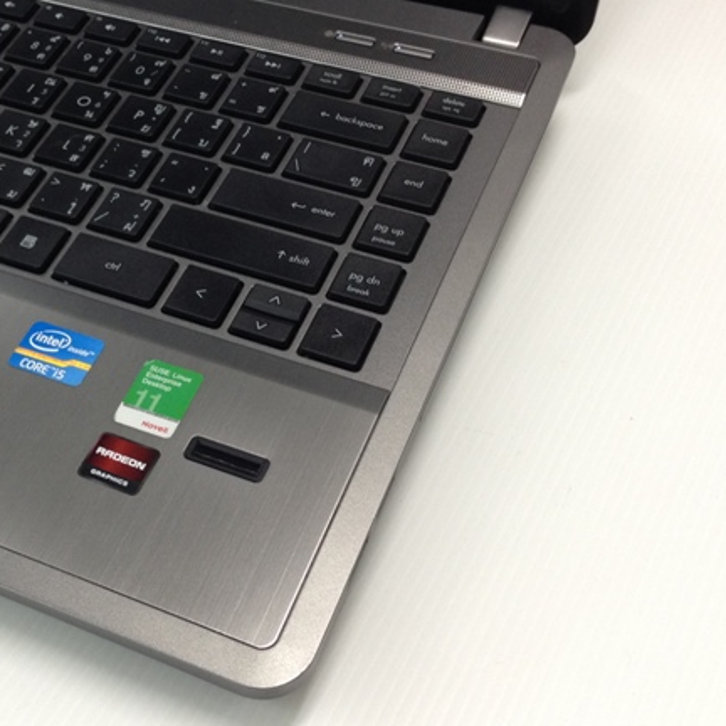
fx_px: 1281
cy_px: 296
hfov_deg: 31.2
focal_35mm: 54
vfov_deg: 31.6
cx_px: 200
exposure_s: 1/20
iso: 100
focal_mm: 4.12
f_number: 2.4
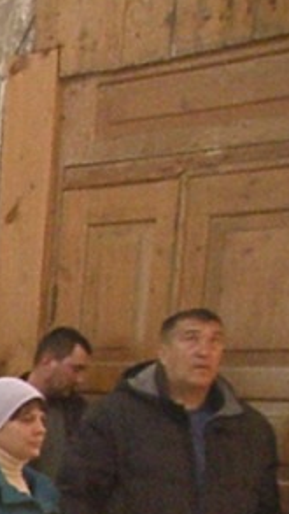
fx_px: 1348
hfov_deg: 9.4
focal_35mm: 99
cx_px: -594
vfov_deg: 20.3
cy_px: 596
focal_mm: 4.6
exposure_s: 1/30
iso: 1250
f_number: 2.8
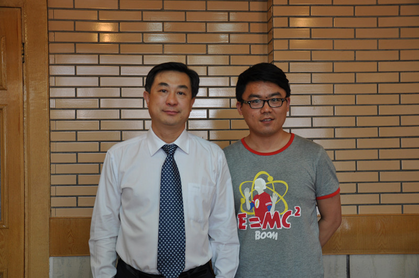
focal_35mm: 39
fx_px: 453
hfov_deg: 49.6
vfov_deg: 34.1
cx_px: 210
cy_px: 139
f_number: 4
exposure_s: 1/30
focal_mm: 26
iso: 320
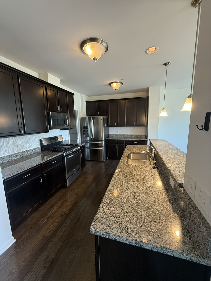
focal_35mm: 14
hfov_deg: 85.7
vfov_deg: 102.1
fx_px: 114
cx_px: 106
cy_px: 140
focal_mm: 2.22
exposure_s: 1/60
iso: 400
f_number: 2.2
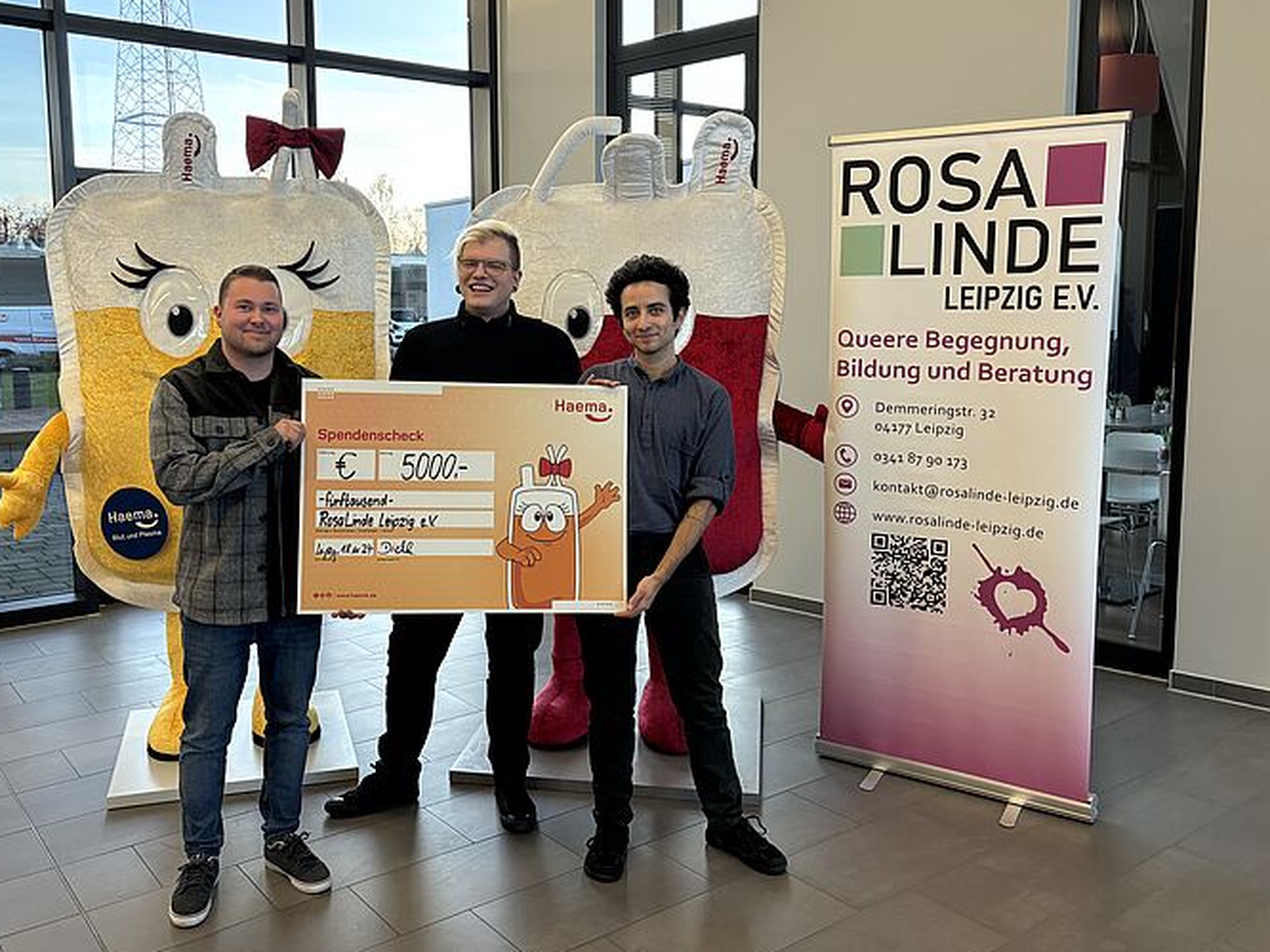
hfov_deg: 59.8
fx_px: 1100
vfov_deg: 46.7
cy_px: 429
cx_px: 557
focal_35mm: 30
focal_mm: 5.96
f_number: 1.6
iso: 100
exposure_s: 1/100
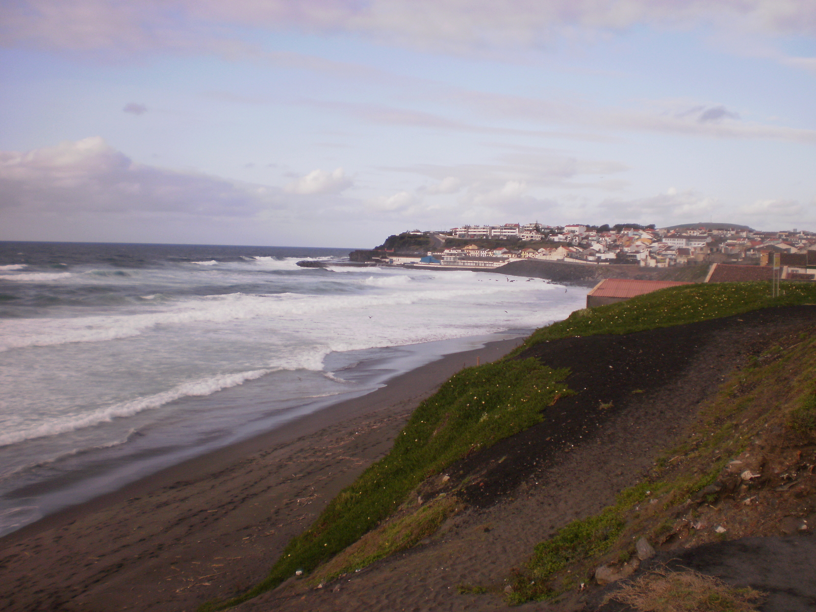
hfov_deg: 51.4
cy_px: 306
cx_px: 408
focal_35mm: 36
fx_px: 849
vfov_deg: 39.7
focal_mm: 6.3
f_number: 3.1
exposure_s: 1/1000
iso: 100
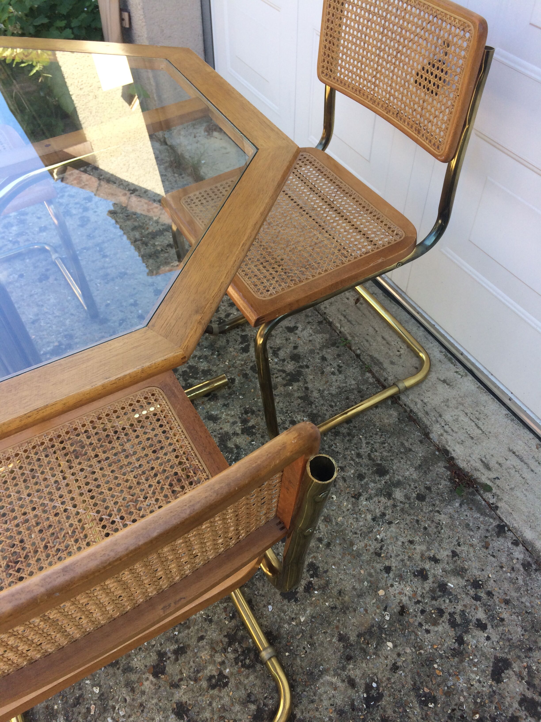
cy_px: 361
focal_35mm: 29
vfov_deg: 61.7
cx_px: 270
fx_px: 604
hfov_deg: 48.2
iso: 32
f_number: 2.2
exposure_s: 1/336
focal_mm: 4.15
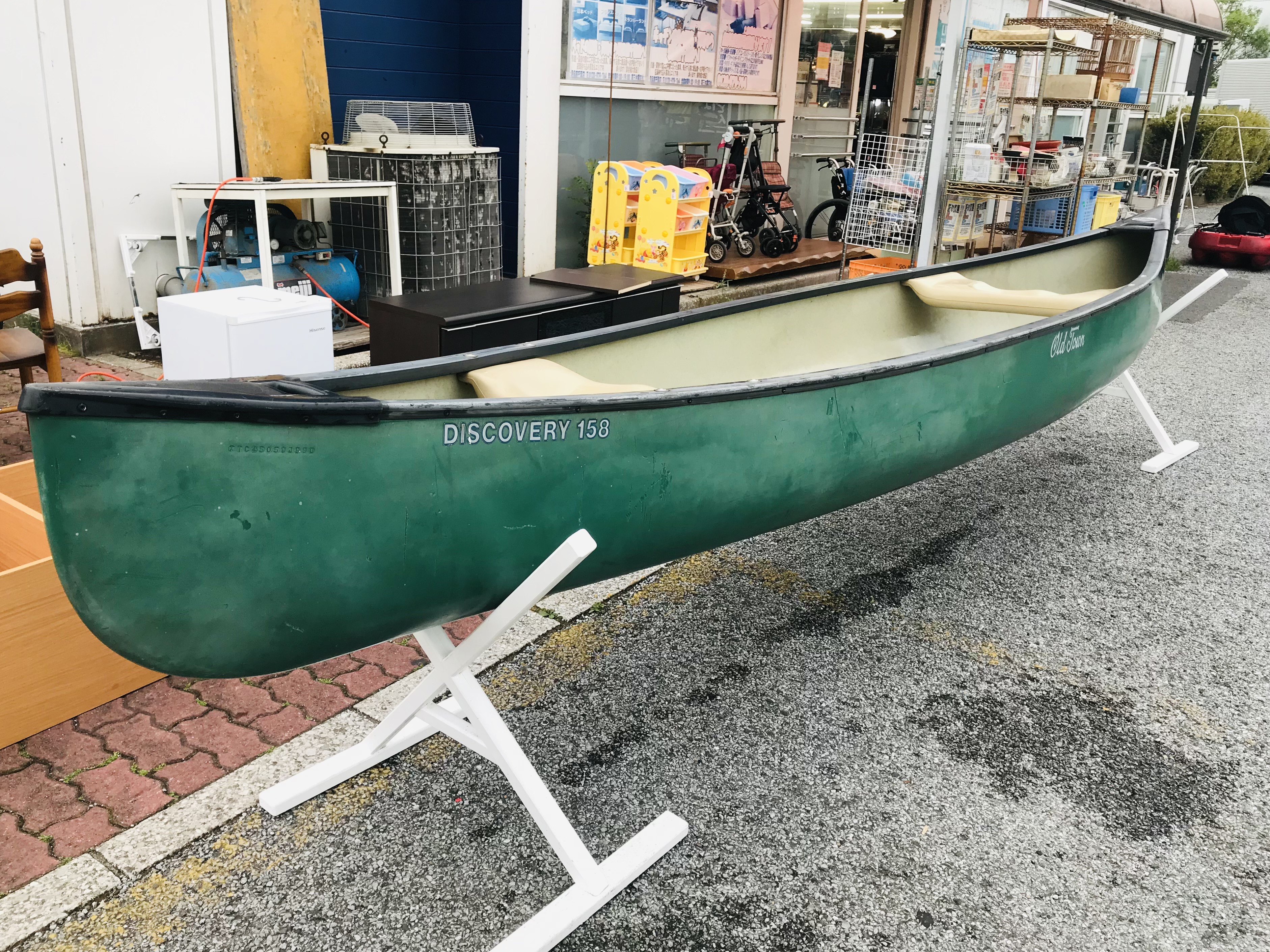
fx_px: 1101
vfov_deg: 46.8
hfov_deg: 60.0
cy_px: 472
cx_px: 621
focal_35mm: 30
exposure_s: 1/100
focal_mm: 3.99
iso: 25
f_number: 1.8
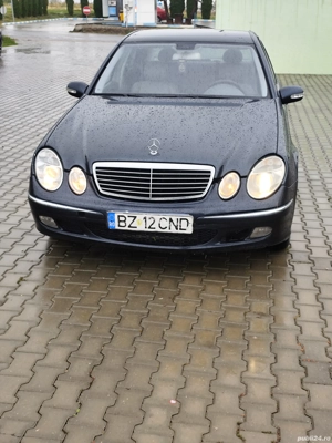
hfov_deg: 31.5
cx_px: 166
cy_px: 222
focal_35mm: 46
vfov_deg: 41.2
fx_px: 588
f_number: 1.65
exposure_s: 1/100
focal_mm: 6.19
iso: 64
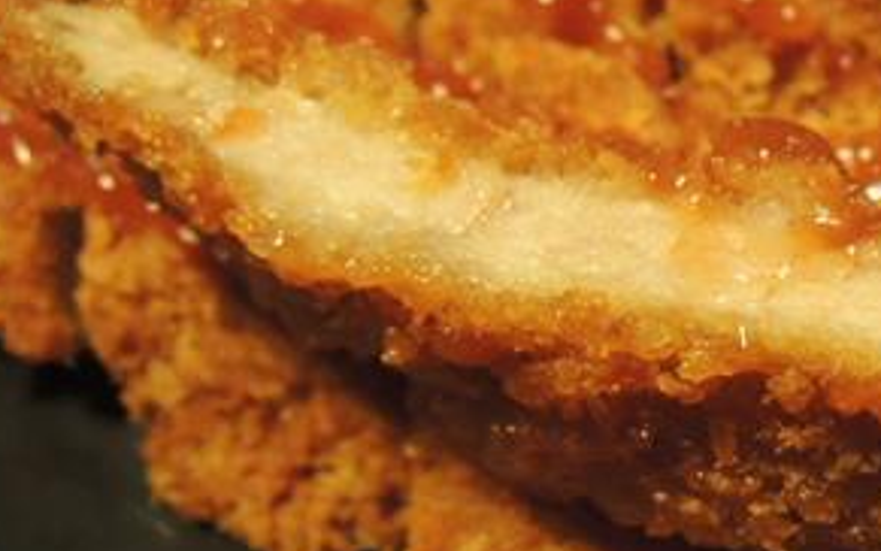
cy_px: 448
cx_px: 830
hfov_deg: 33.9
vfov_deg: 22.8
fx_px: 1345
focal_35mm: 56
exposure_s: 1/8
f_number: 2.8
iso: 800
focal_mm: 4.3
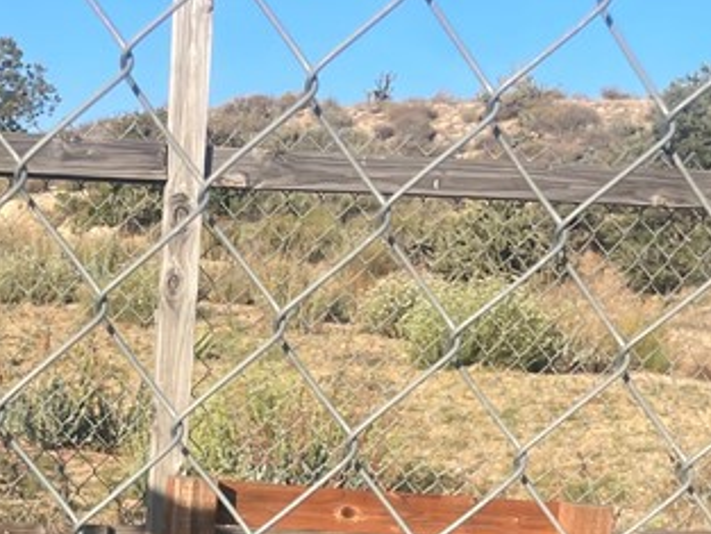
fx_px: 1747
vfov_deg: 16.0
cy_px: 798
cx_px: 27
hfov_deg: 22.3
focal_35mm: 85
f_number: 1.6
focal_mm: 4.2
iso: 32
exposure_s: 1/1795
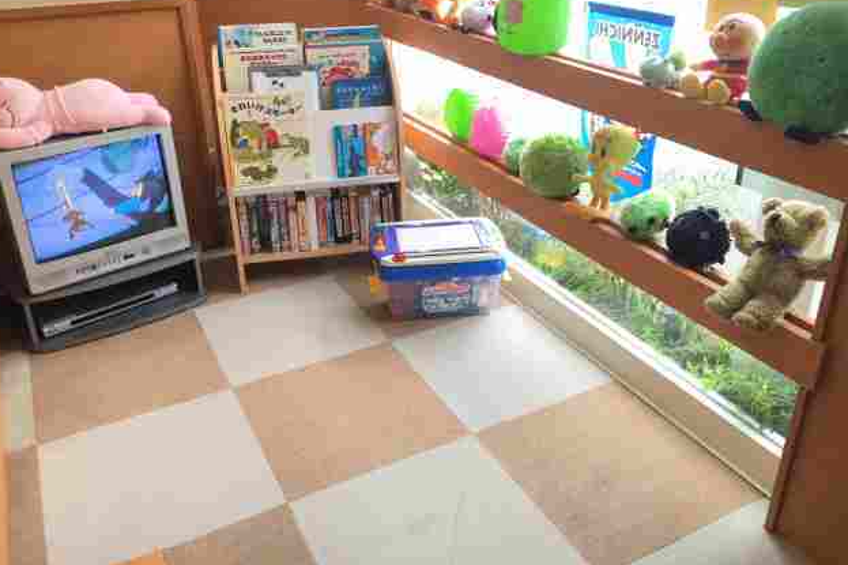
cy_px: 241
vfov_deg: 42.2
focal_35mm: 31
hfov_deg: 60.3
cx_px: 414
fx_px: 730
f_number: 2.2
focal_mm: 4.15
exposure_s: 1/120
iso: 50
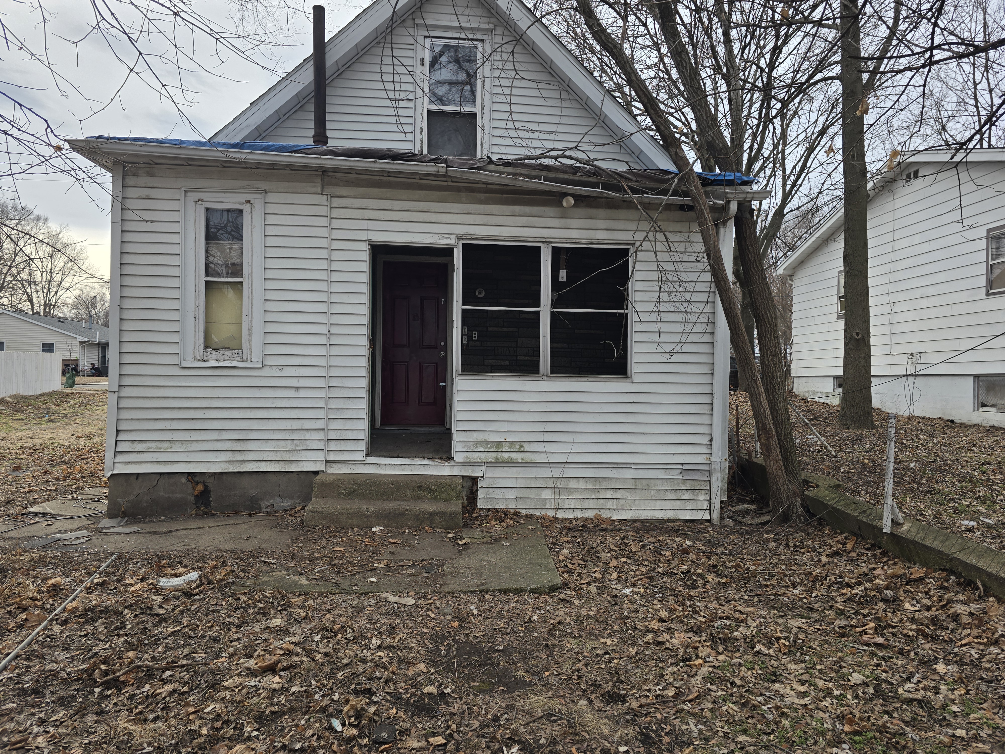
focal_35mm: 23
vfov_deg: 58.9
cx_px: 502
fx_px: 668
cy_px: 377
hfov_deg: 73.9
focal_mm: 6.3
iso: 12
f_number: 1.7
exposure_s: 1/380
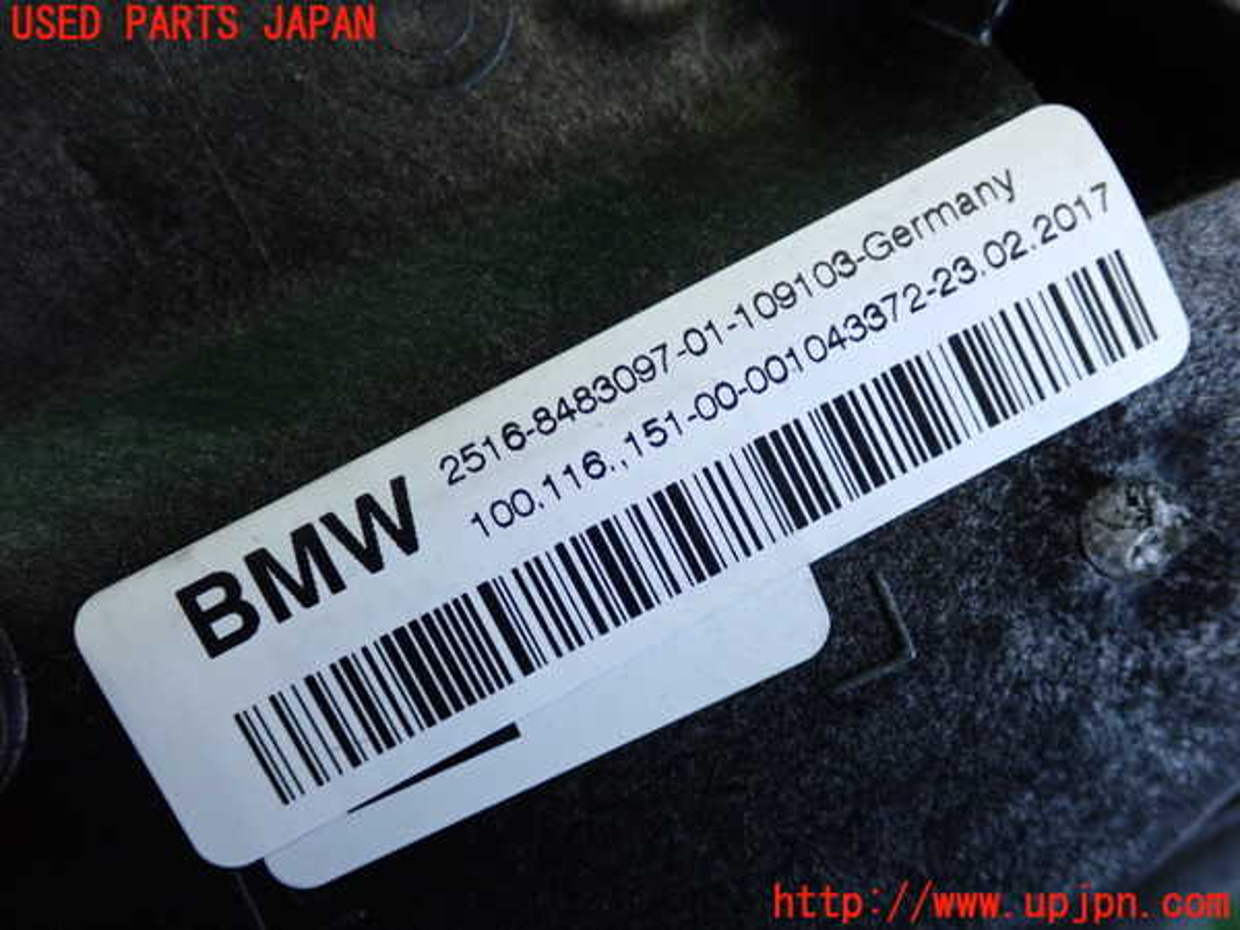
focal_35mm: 44
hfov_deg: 42.9
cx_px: 620
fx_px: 1576
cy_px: 465
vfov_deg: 32.9
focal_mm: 7.84
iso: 1000
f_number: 2.9
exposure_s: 1/125
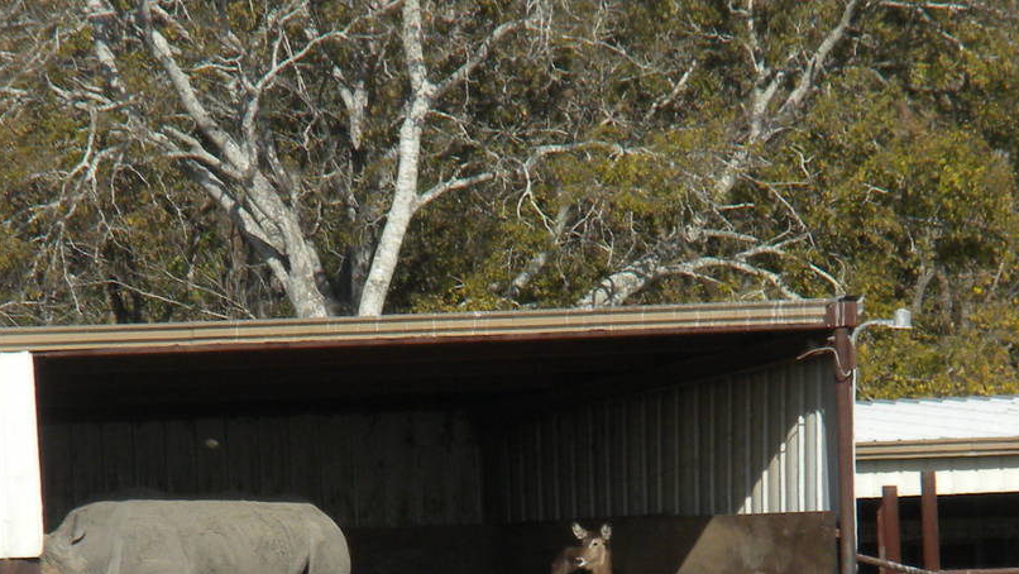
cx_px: 512
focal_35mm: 562
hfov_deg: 3.8
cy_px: 728
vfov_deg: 2.2
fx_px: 15190
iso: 81
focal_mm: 46.2
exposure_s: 1/541
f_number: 5.3
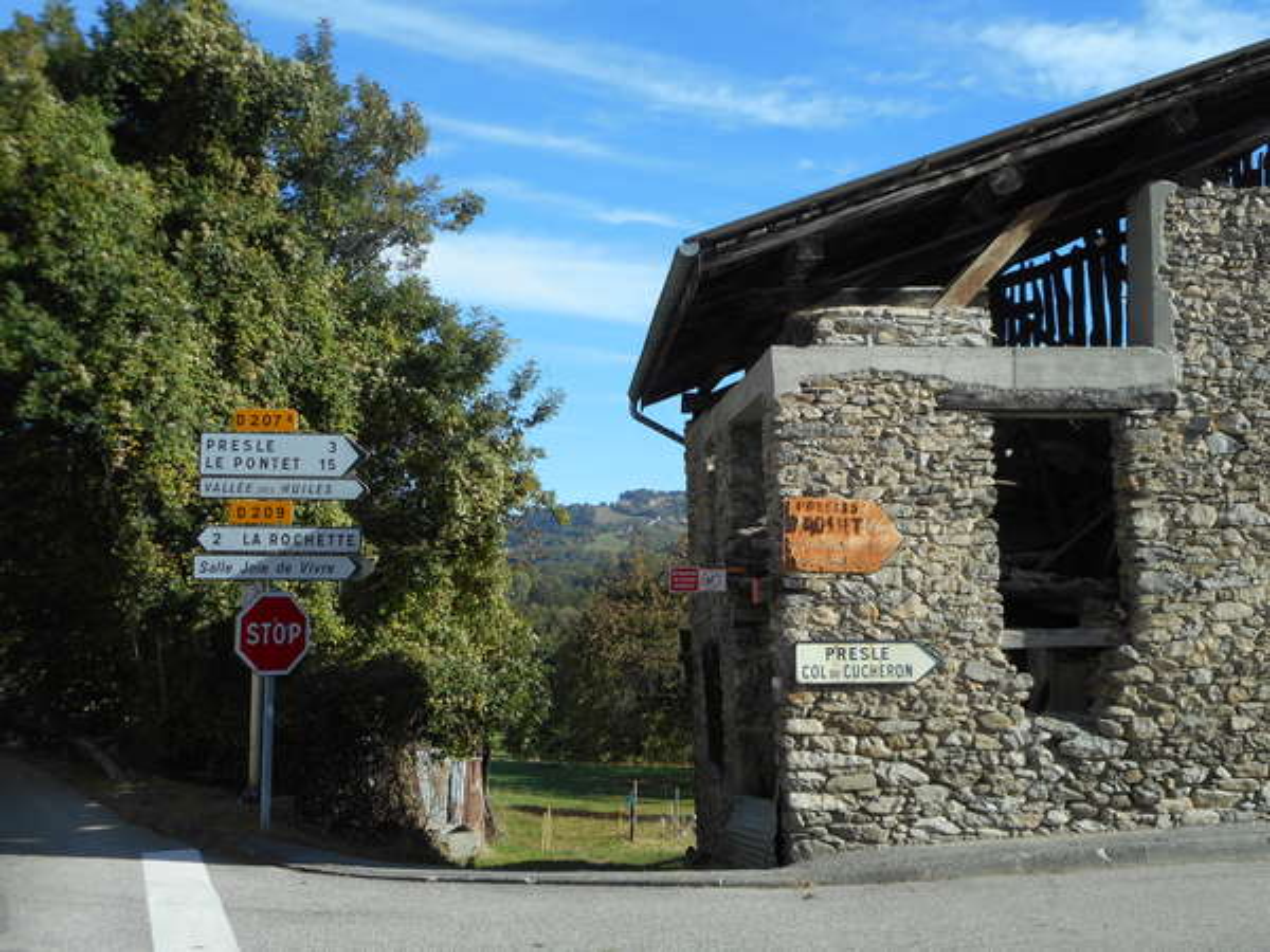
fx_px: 1431
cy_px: 476
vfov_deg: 36.8
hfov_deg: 47.9
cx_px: 635
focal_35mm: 39
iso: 80
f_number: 4.5
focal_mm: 6.9
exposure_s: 1/400
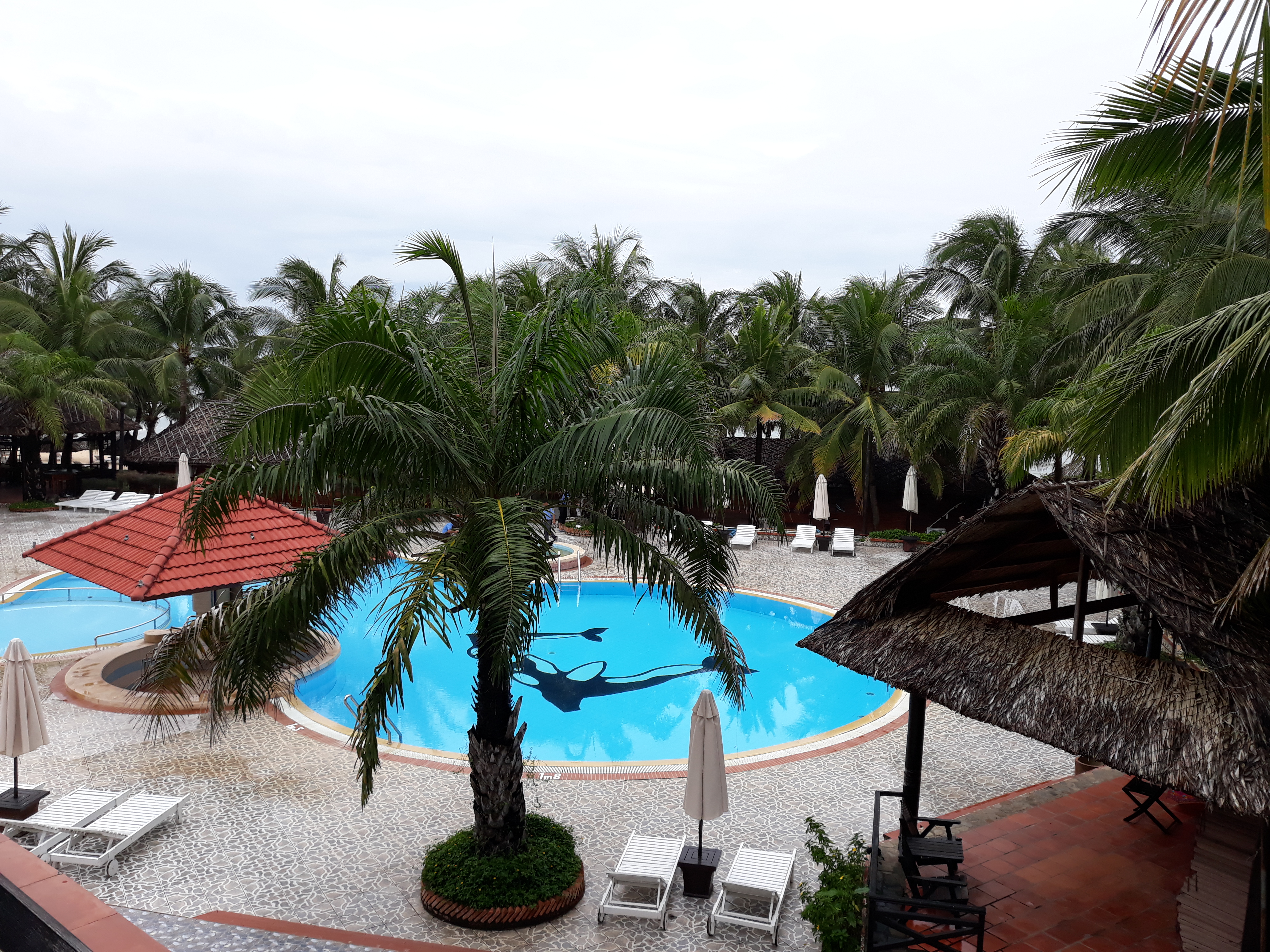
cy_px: 476
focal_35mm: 27
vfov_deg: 51.4
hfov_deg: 65.3
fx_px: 991
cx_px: 635
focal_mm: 3.71
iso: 40
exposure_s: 1/835
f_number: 1.7
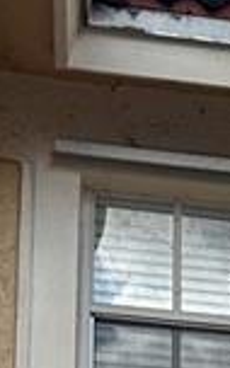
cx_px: 639
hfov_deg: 6.1
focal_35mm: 201
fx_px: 2016
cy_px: 908
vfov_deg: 9.3
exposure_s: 1/1374
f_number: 1.78
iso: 80
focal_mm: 6.86
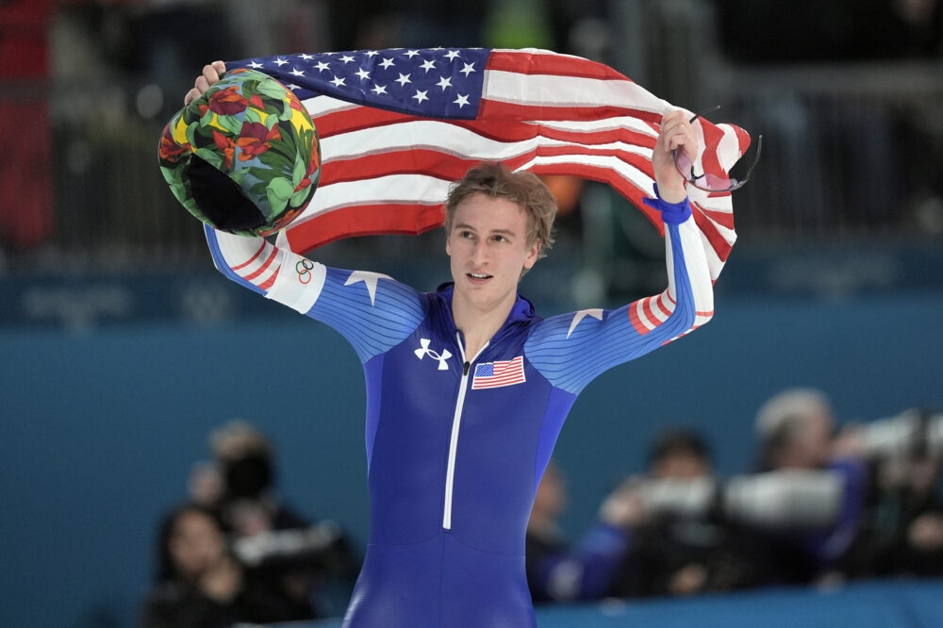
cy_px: 314
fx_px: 10474
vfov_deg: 3.4
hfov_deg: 5.2
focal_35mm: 400
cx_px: 472
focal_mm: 400
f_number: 2.8
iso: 2000
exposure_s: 1/3200
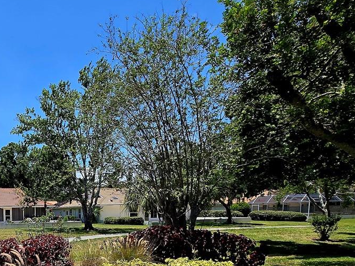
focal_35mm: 31
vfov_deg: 41.1
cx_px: 10
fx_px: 318
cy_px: 250
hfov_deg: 49.2
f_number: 2.2
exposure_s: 1/1111
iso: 25
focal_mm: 1.7
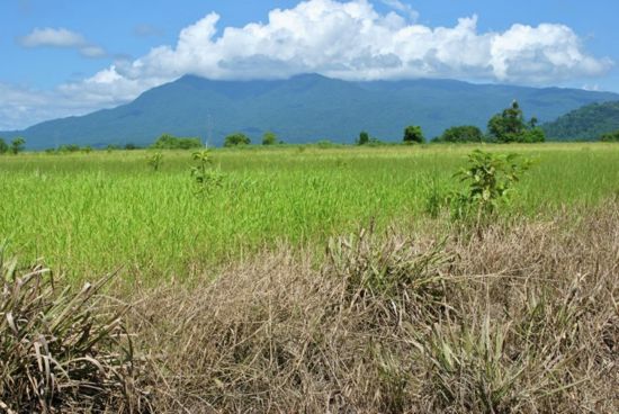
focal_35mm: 48
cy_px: 207
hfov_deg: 41.1
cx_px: 310
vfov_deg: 28.1
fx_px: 826
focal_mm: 32
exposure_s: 1/250
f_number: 10
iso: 100
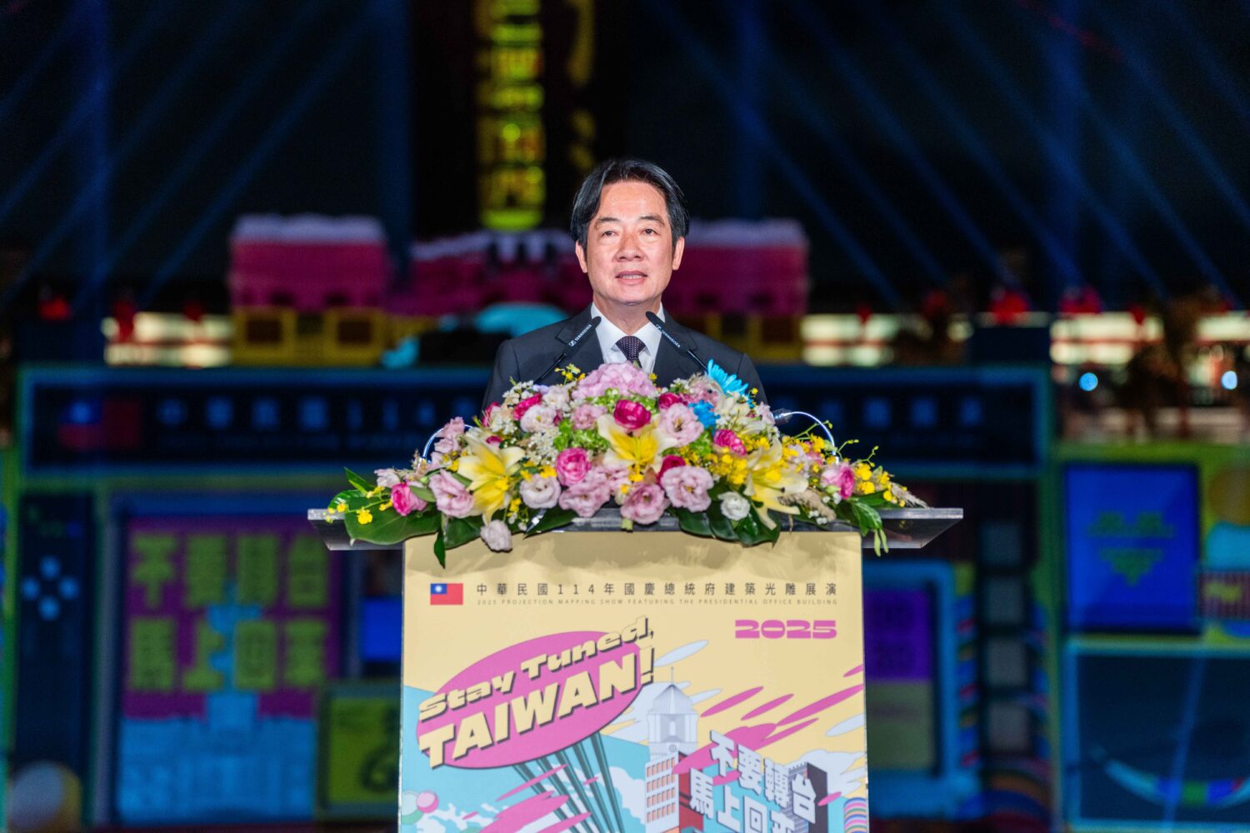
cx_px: 625
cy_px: 416
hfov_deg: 23.6
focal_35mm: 86
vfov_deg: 15.9
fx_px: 2986
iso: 1000
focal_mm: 86
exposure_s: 1/200
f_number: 2.8
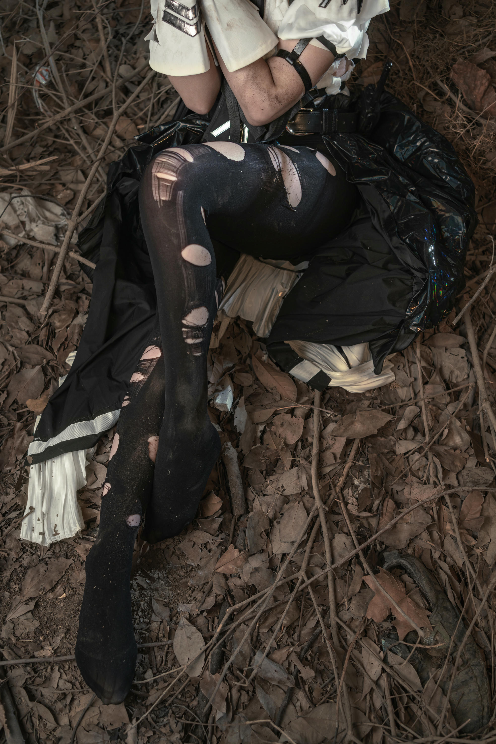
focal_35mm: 35
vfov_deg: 54.4
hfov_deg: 37.9
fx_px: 723
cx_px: 248
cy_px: 372
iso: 200
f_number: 3.2
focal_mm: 35
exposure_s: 1/30
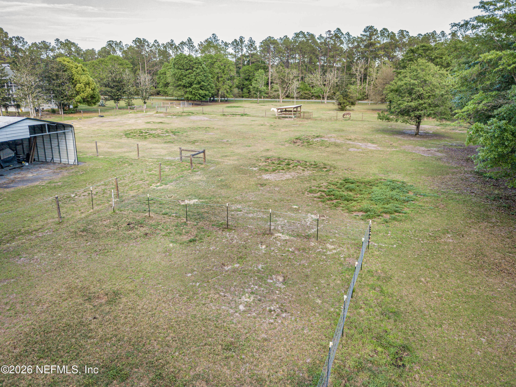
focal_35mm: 26
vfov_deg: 53.0
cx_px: 258
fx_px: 387
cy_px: 194
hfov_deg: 67.3
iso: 100
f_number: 2.2
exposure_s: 1/150
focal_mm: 4.73
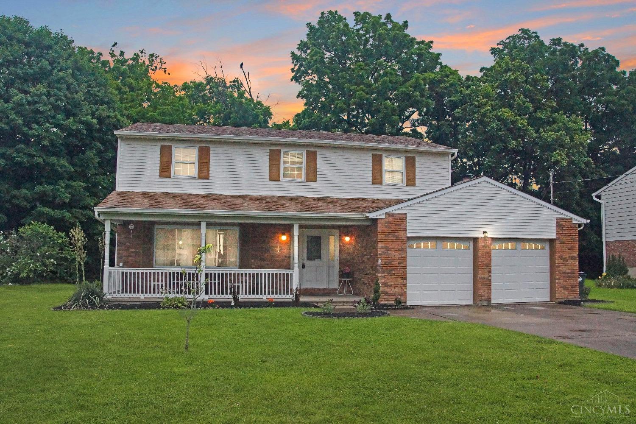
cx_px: 318
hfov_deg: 67.4
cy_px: 212
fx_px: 477
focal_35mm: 27
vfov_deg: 47.9
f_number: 9
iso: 3200
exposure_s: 1/1250
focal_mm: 18
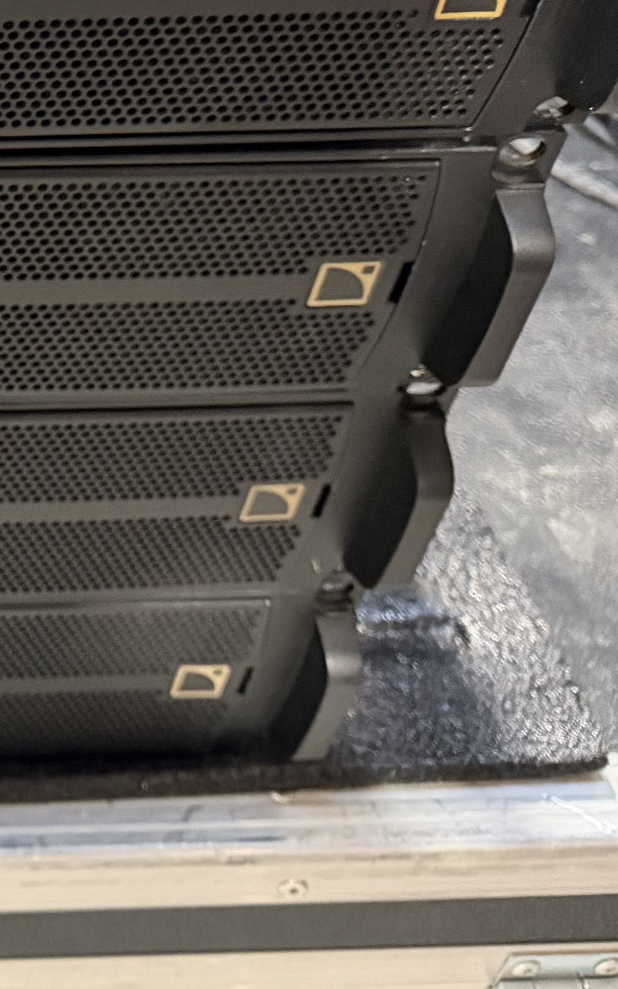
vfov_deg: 28.2
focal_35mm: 70
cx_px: -512
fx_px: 1887
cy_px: 89
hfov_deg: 15.7
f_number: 1.78
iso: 800
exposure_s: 1/45
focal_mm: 6.76
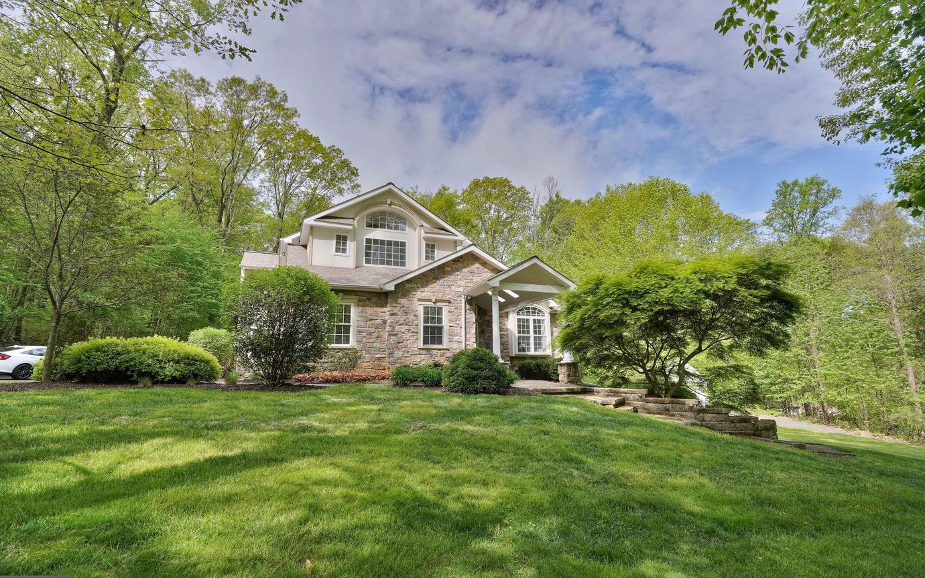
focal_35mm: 17
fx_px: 429
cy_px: 289
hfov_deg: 94.3
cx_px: 449
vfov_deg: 68.0
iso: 320
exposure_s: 1/1250
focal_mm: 16
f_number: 7.1
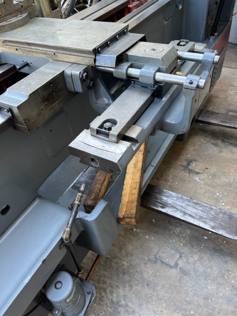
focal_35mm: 26
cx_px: 118
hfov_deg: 53.1
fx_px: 237
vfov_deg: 67.3
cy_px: 158
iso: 64
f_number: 1.6
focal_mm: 5.1
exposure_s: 1/121
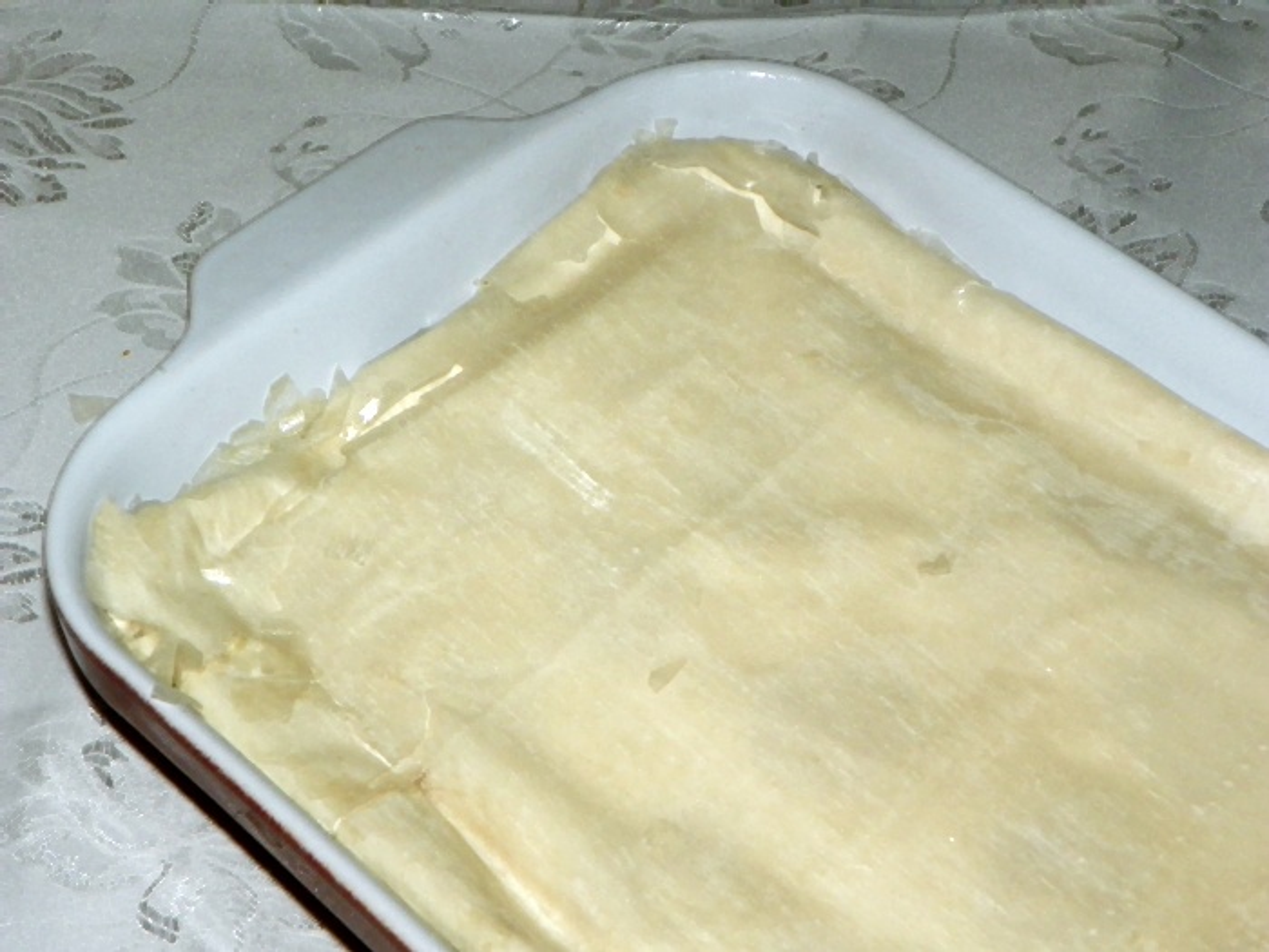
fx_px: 2346
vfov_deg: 22.9
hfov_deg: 30.3
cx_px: 634
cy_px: 476
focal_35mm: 64
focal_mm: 11.4
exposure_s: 1/160
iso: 200
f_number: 3.5
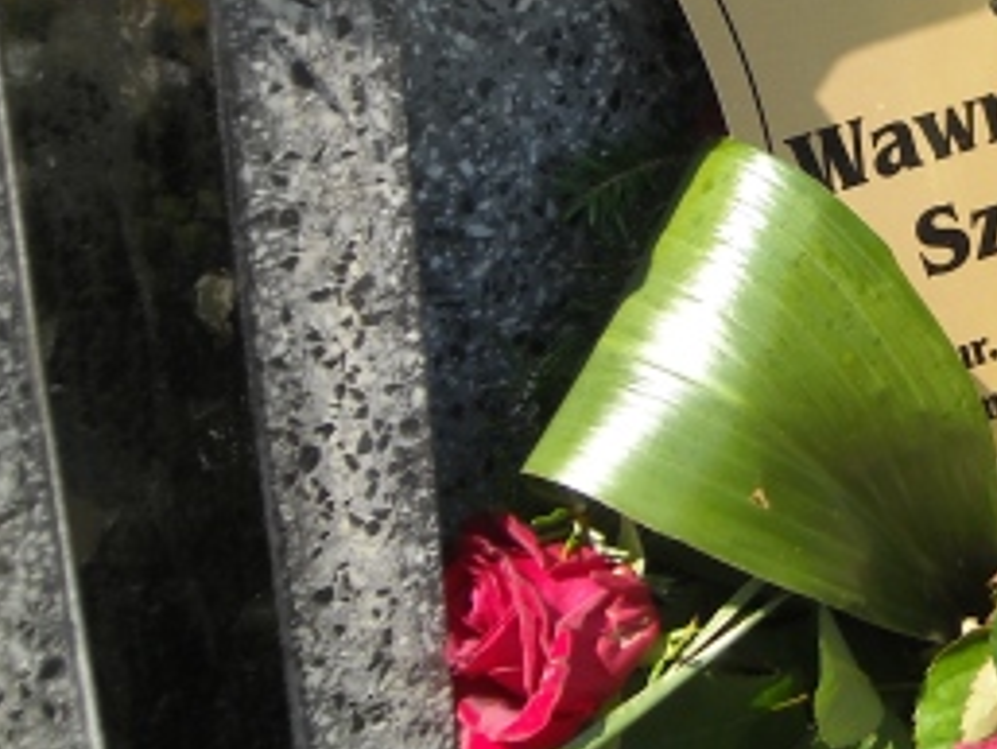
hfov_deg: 21.9
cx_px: 908
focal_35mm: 87
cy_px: 97
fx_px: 2507
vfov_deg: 16.8
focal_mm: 5.7
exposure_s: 1/353
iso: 64
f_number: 2.8
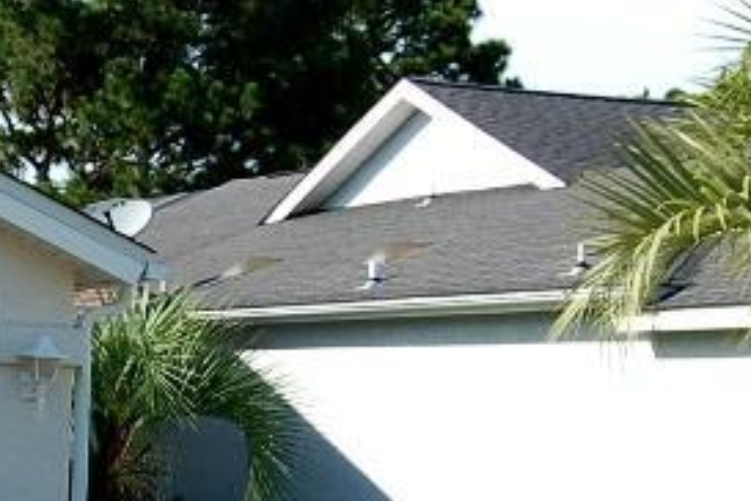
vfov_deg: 10.1
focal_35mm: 135
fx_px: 2816
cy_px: 445
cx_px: -77
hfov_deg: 14.8
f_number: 9
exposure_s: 1/320
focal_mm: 24
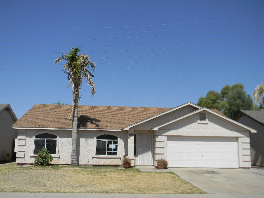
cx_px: 132
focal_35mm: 36
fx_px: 275
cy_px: 99
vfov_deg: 39.7
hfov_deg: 51.4
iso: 80
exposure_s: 1/387
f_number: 7.4
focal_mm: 6.4
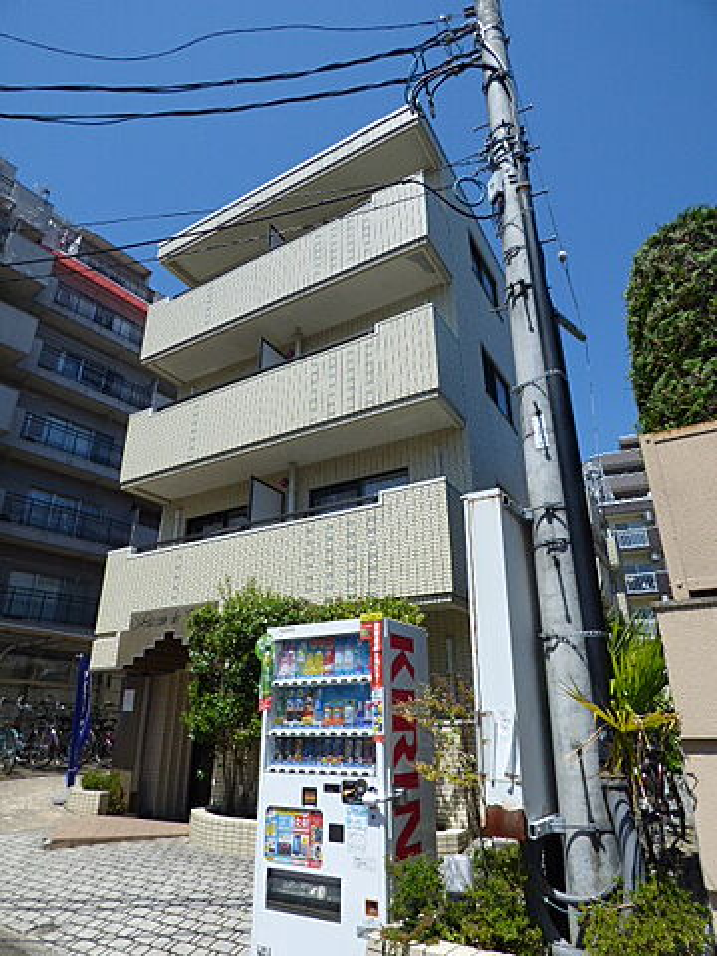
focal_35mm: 20
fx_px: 552
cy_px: 478
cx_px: 358
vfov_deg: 81.7
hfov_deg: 66.0
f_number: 4
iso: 100
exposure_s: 1/800
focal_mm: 3.58
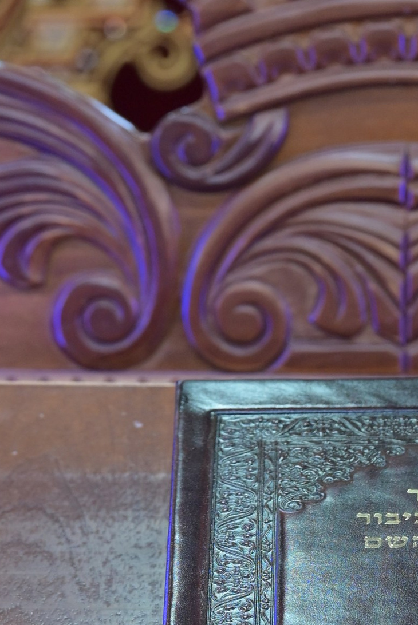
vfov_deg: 8.5
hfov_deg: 5.7
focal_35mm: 242
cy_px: 165
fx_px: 4209
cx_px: 451
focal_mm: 69
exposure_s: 1/160
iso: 1000
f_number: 4.5
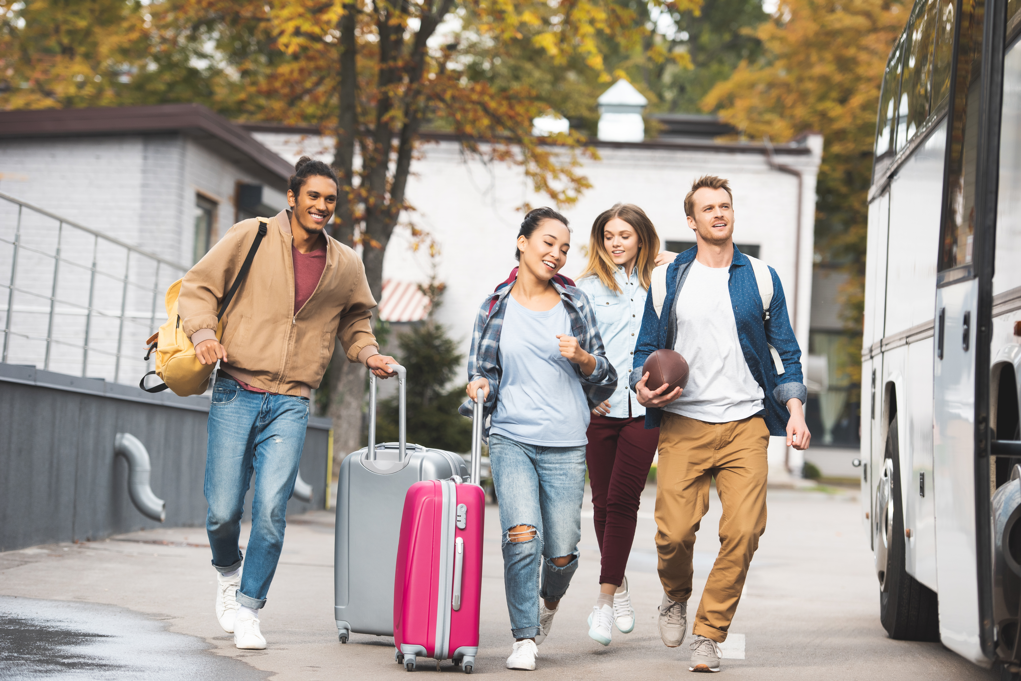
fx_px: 3121
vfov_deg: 12.5
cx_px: 510
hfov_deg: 18.6
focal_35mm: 110
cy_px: 340
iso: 320
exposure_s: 1/640
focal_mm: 110
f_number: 3.5
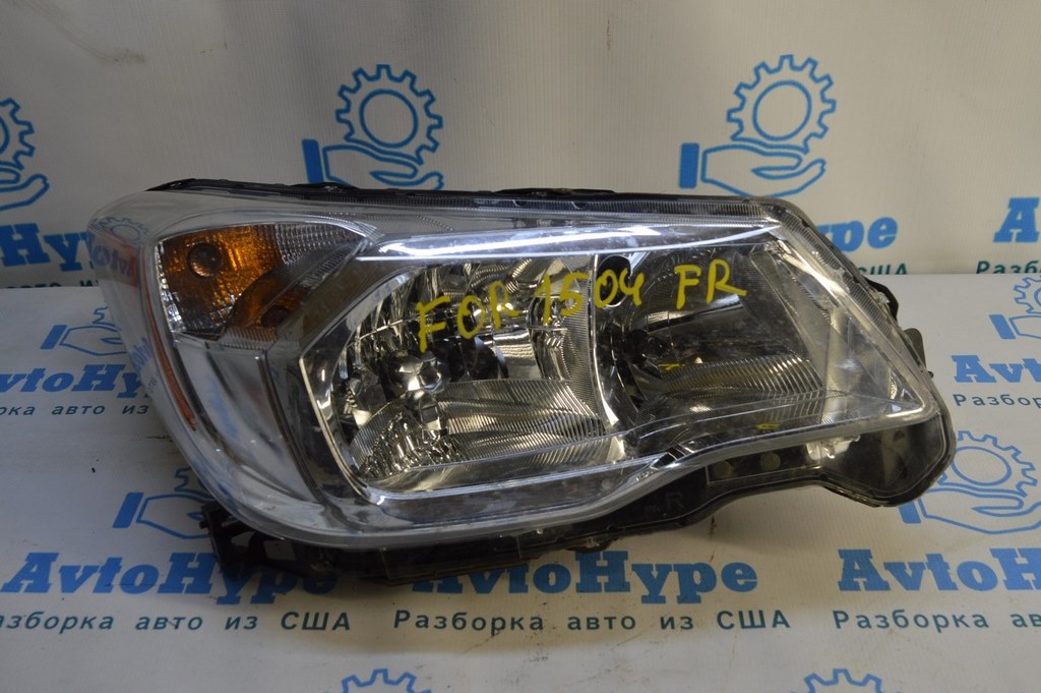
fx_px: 1040
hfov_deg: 53.2
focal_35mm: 36
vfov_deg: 36.8
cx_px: 520
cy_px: 346
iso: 400
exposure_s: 1/125
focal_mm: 24
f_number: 5.6
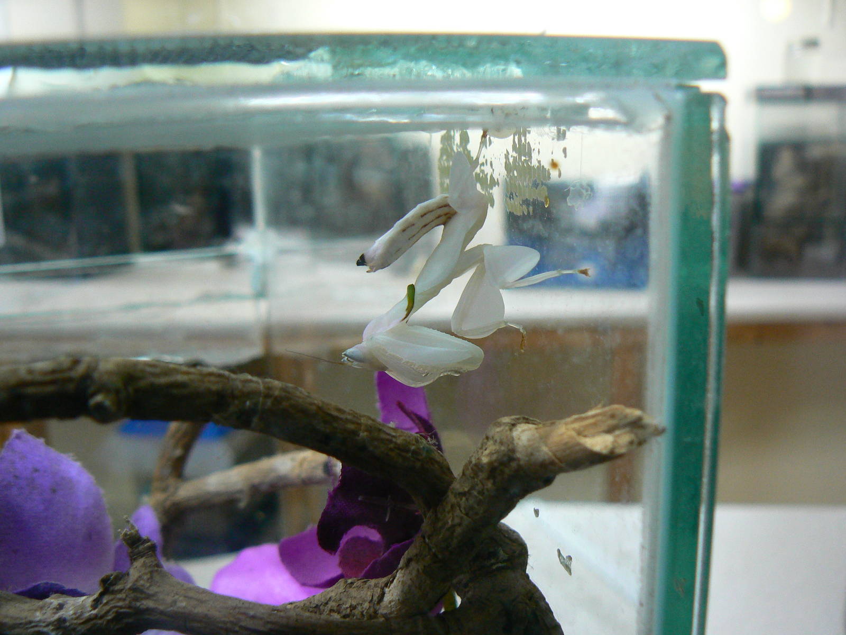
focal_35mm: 36
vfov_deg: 39.7
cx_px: 423
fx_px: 880
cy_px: 318
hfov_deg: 51.4
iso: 200
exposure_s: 1/30
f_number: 2.8
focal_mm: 6
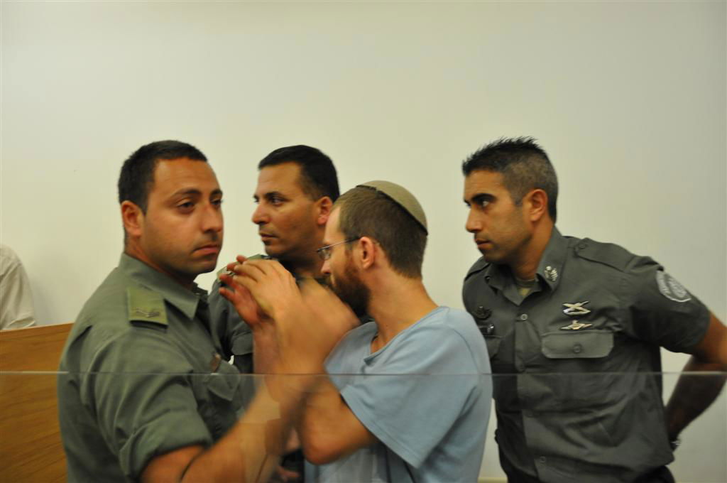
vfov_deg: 39.9
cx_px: 364
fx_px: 666
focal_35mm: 33
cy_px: 242
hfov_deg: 57.3
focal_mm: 22
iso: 800
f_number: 3.8
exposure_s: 1/40
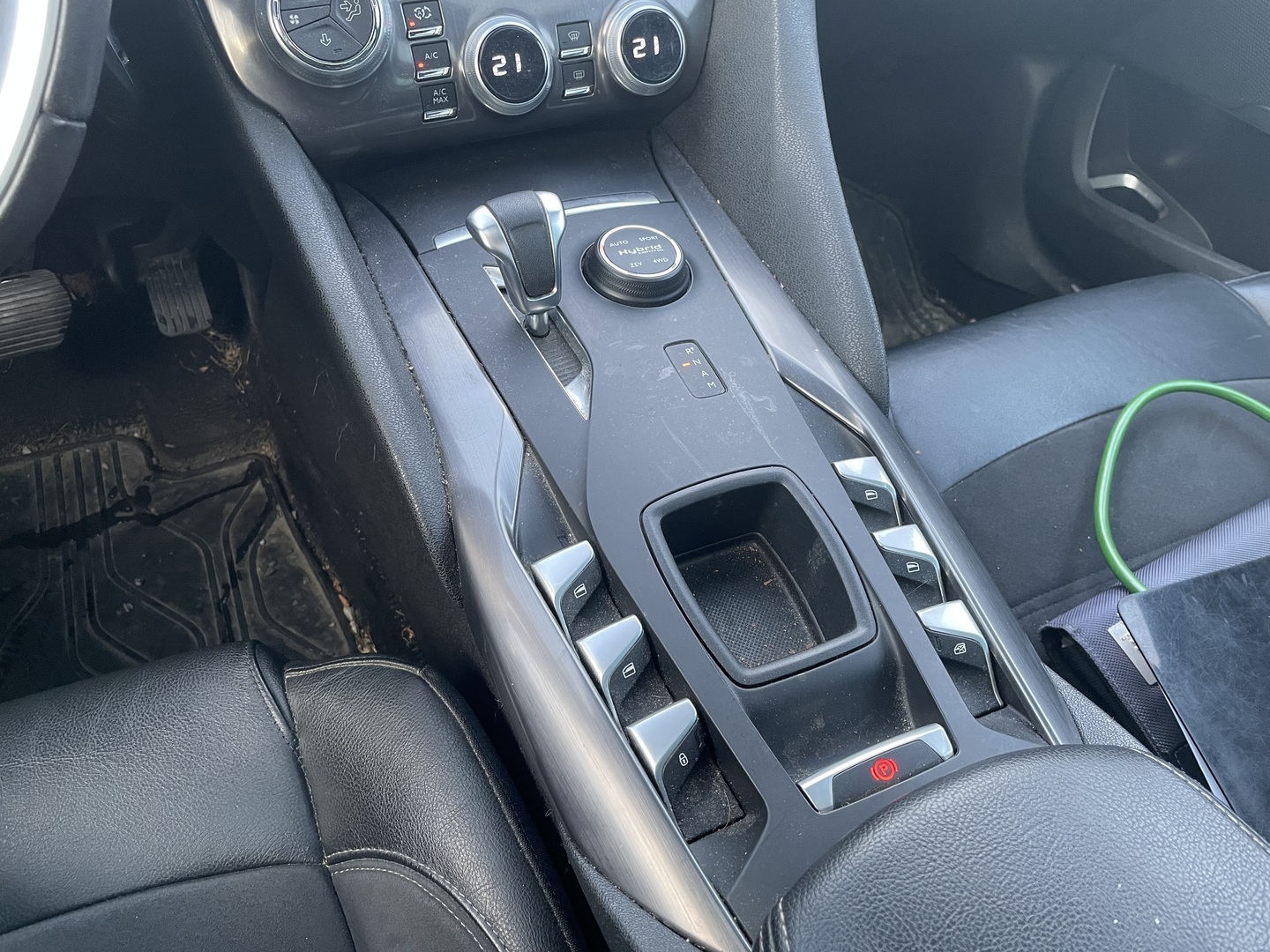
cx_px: 635
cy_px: 476
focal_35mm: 26
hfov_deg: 67.3
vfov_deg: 53.1
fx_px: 954
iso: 160
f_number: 1.6
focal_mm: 4.2
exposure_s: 1/60
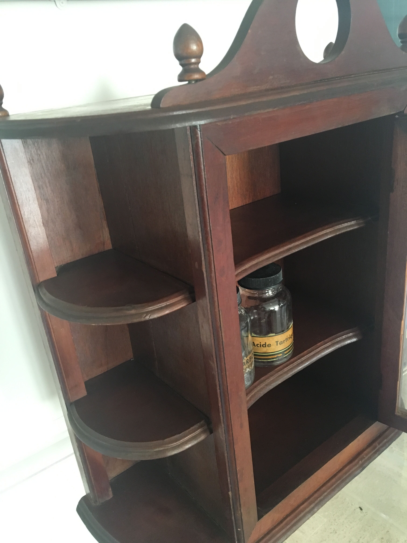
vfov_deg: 61.7
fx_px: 455
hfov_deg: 48.2
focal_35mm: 29
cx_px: 204
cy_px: 272
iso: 200
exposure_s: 1/25
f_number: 2.2
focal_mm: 4.15
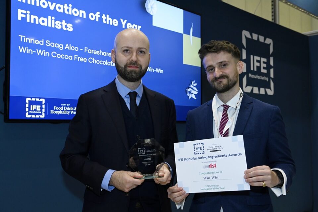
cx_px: 159
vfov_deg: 33.4
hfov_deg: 48.5
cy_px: 106
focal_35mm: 40
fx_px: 353
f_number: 4.5
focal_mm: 40
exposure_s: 1/160
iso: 4000
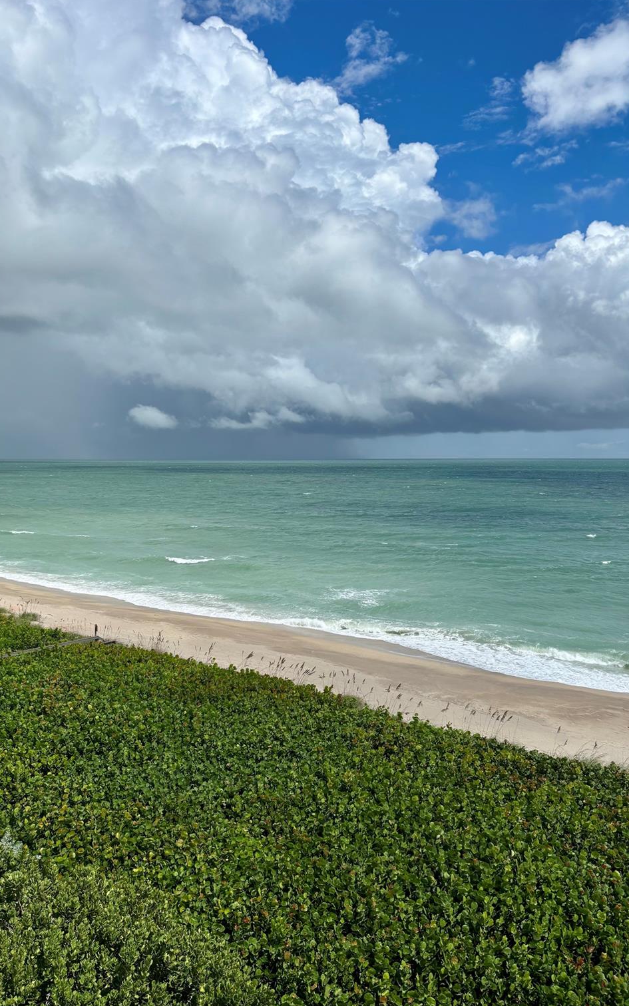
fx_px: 768
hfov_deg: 44.3
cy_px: 508
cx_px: 250
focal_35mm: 28
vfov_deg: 66.5
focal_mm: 5.96
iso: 50
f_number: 1.6
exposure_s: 1/9091
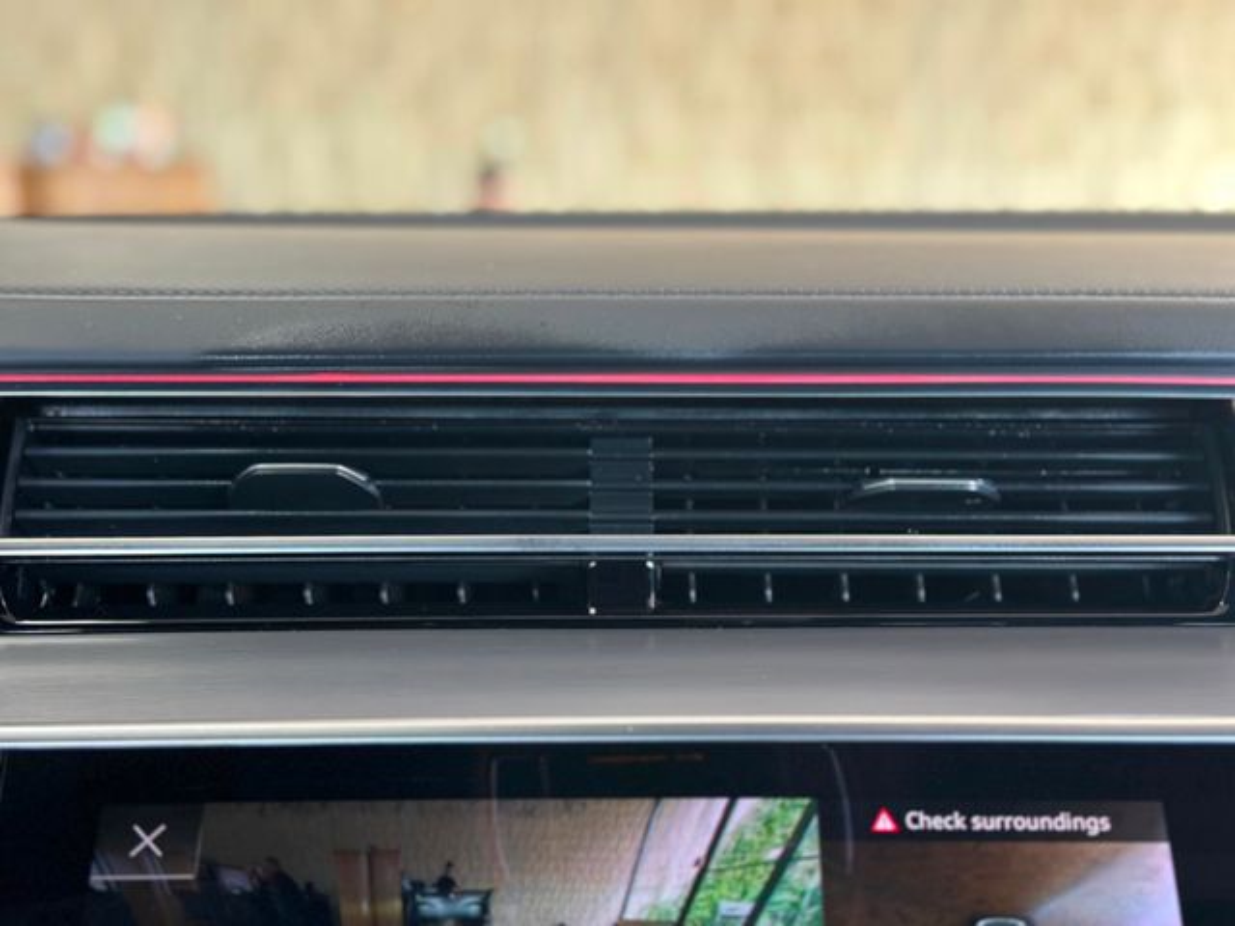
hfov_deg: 39.7
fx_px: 1713
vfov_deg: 30.3
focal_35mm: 48
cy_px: 463
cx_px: 618
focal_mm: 6.86
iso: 160
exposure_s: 1/60
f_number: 1.78
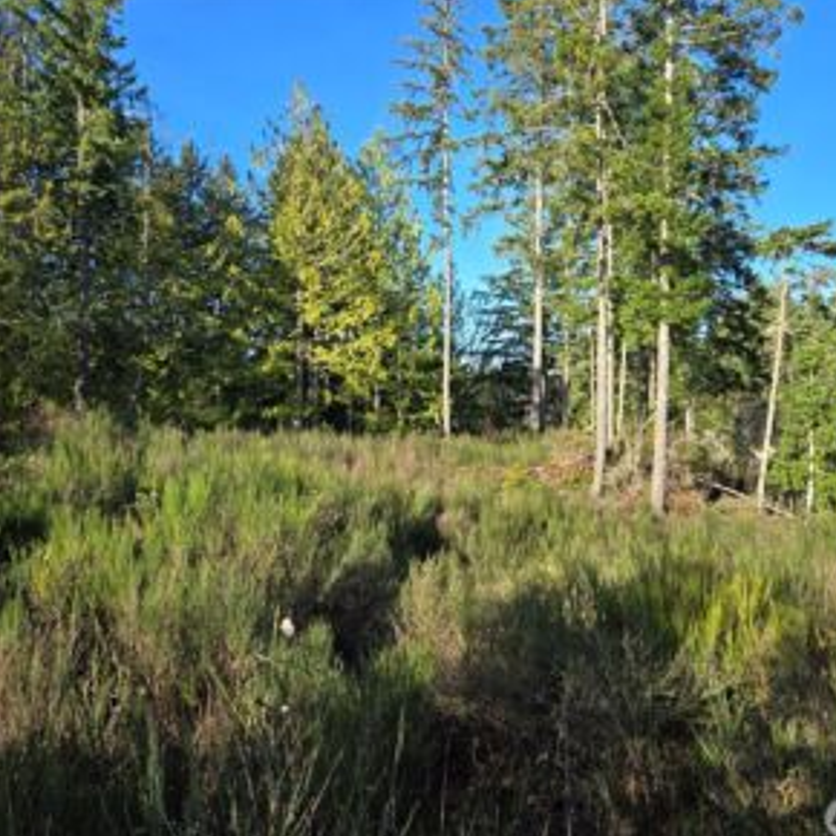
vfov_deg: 57.3
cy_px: 415
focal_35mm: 28
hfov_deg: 57.3
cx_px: 435
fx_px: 765
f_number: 1.8
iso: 25
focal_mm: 5.4
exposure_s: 1/622
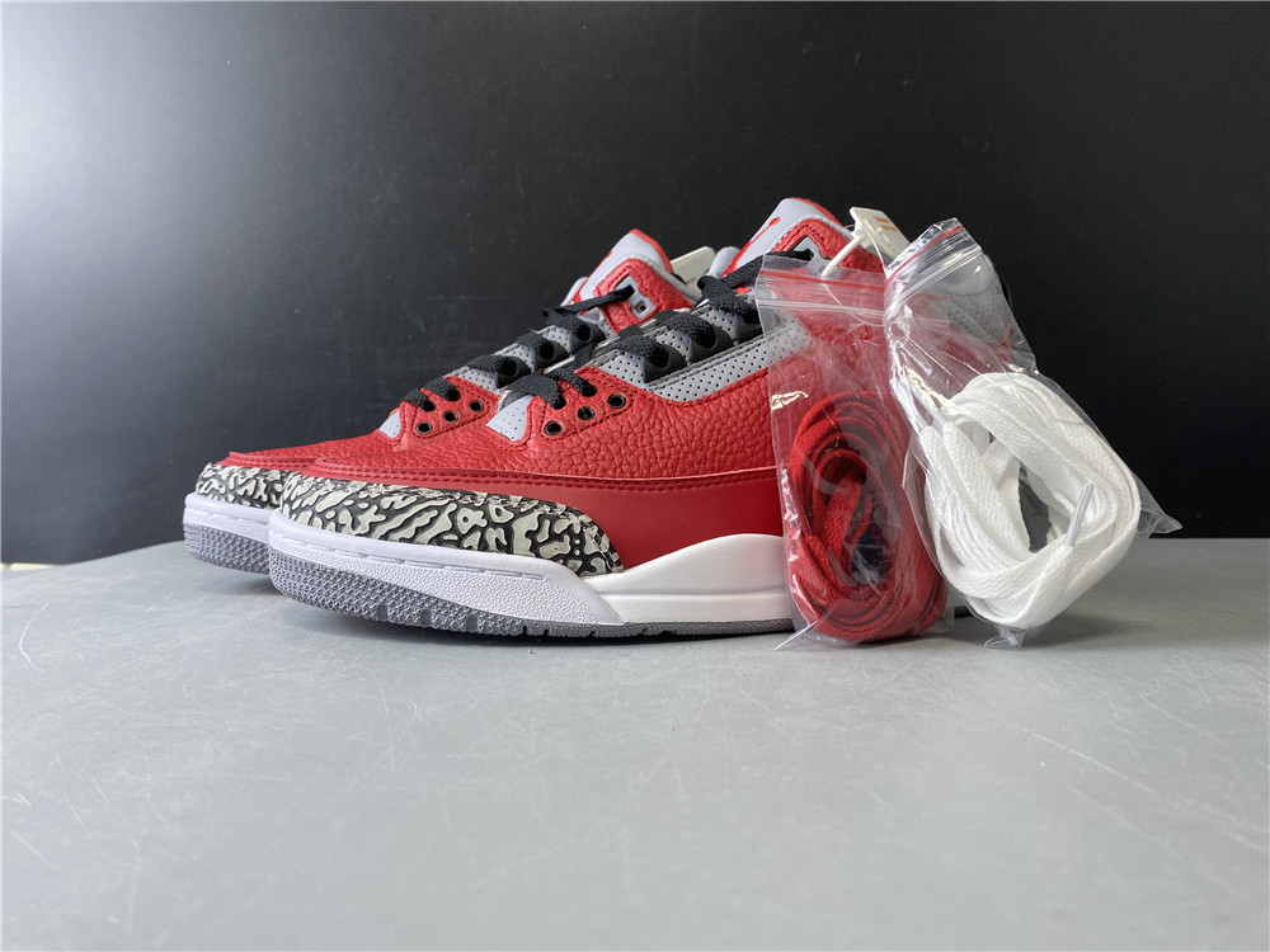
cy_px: 476
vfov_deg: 53.1
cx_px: 635
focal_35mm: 26
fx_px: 954
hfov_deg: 67.3
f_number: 1.8
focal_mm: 4.25
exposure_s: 1/50
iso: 80
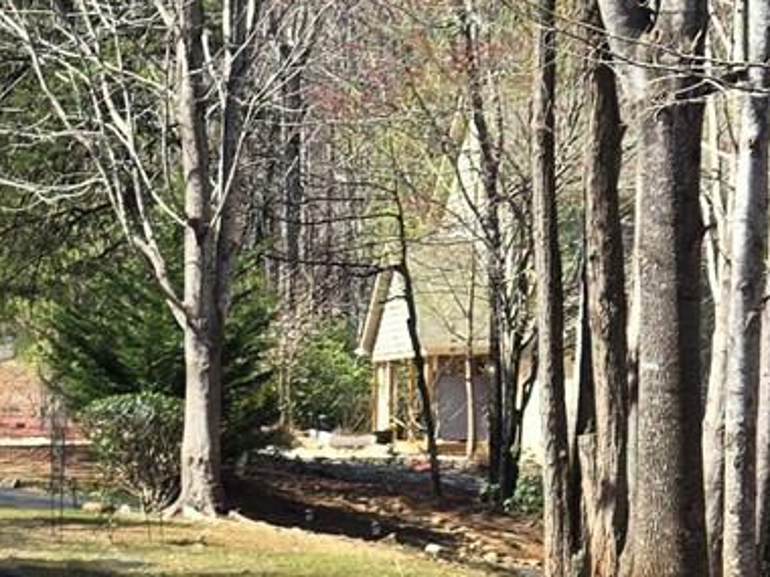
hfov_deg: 15.8
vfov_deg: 11.4
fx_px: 2758
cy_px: 885
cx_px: 144
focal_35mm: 124
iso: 25
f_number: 1.8
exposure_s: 1/841
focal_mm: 5.4
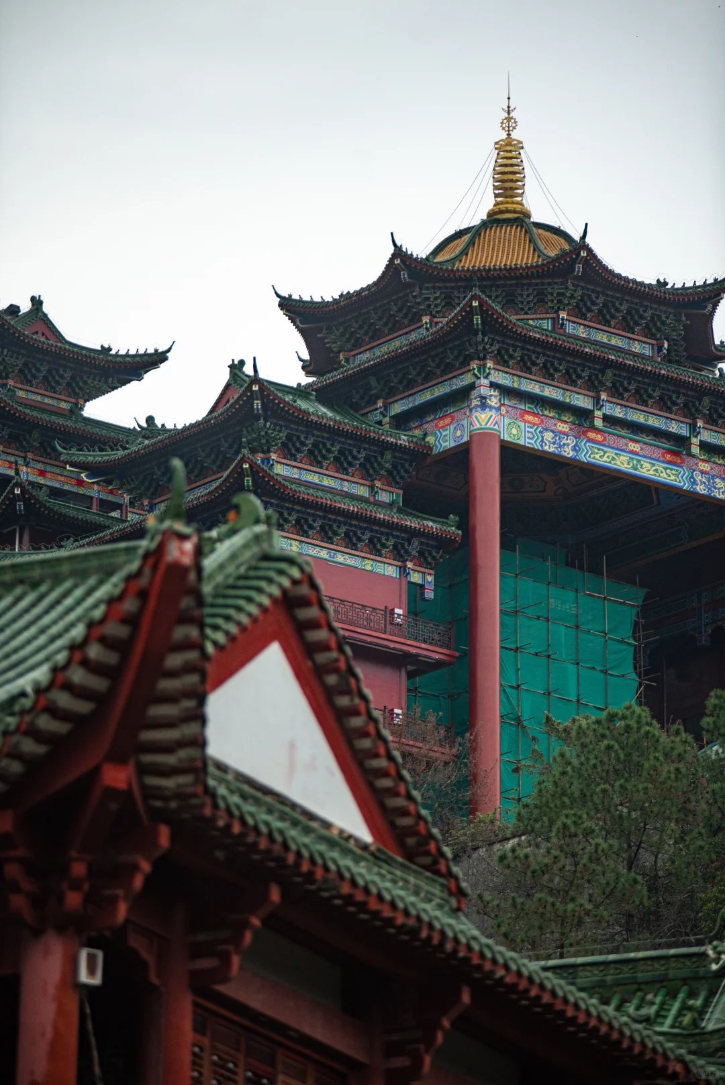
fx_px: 5432
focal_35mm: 180
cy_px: 542
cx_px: 362
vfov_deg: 11.4
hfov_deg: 7.6
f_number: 2.8
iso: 400
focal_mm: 180
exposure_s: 1/500
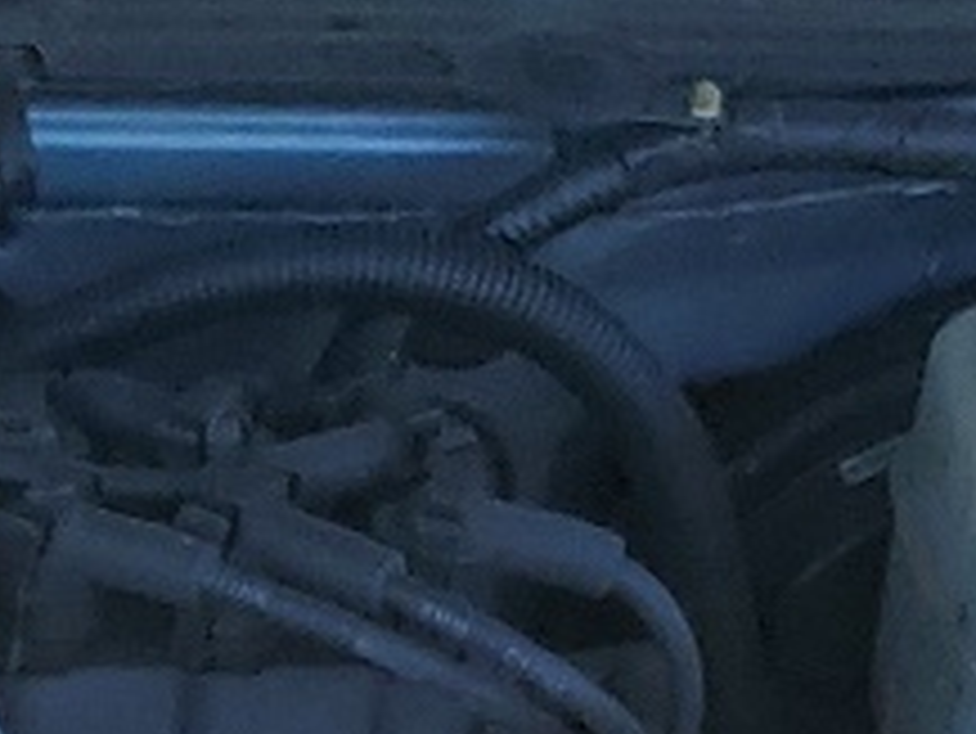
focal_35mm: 192
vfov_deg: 6.9
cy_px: 2238
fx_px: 5416
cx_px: -639
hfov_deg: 9.9
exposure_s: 1/1429
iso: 50
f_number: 1.5
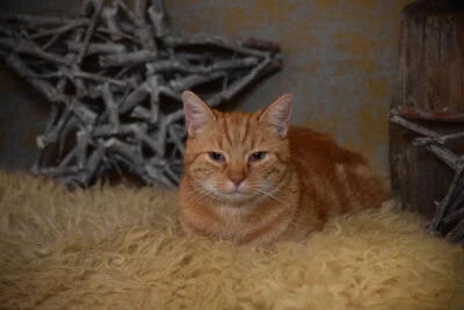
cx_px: 232
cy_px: 155
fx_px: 1973
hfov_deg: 13.4
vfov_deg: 9.0
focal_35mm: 153
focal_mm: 102
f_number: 4.8
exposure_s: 1/30
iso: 3200
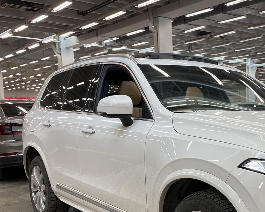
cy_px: 164
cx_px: 251
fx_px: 384
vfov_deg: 30.2
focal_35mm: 49
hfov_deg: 35.2
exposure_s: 1/100
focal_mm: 4.25
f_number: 1.8
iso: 64
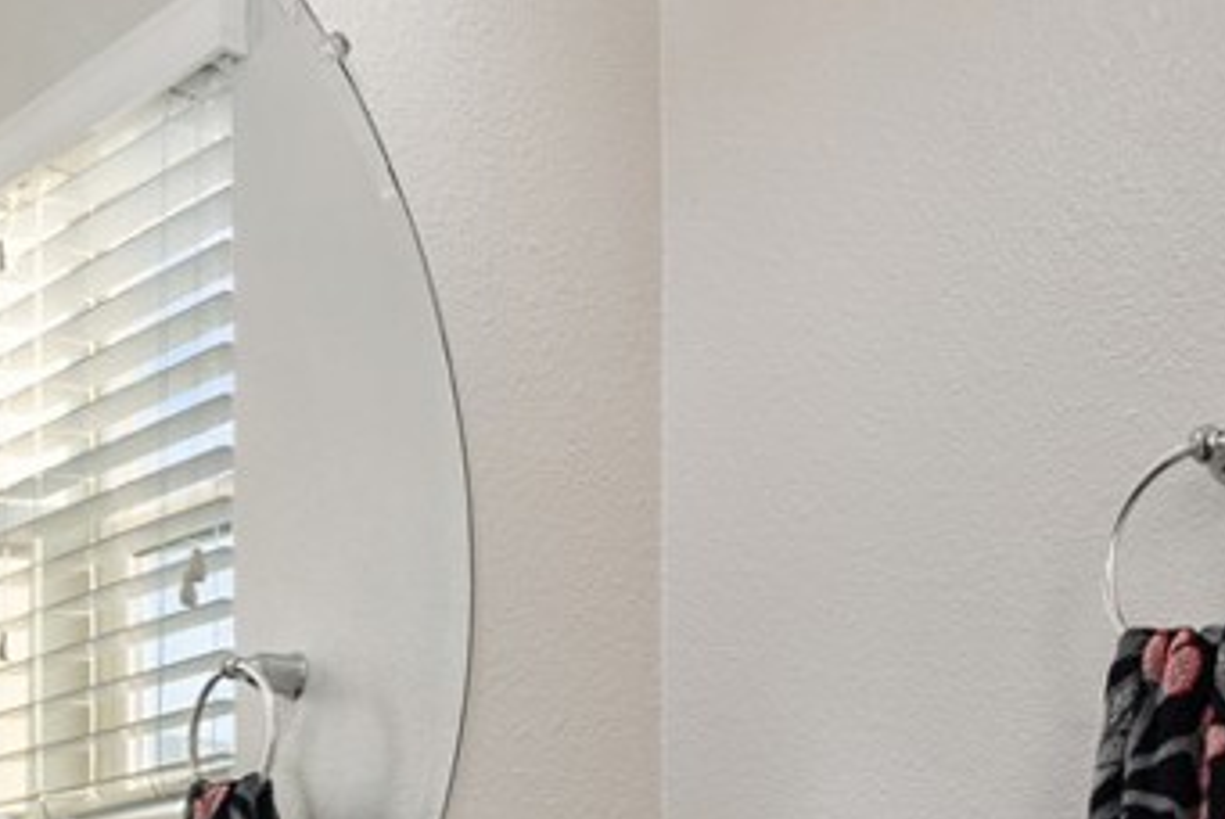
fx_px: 1737
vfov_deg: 23.1
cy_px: 1108
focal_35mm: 51
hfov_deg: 37.4
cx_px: 995
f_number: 6.3
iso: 400
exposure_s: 1/10
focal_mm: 17
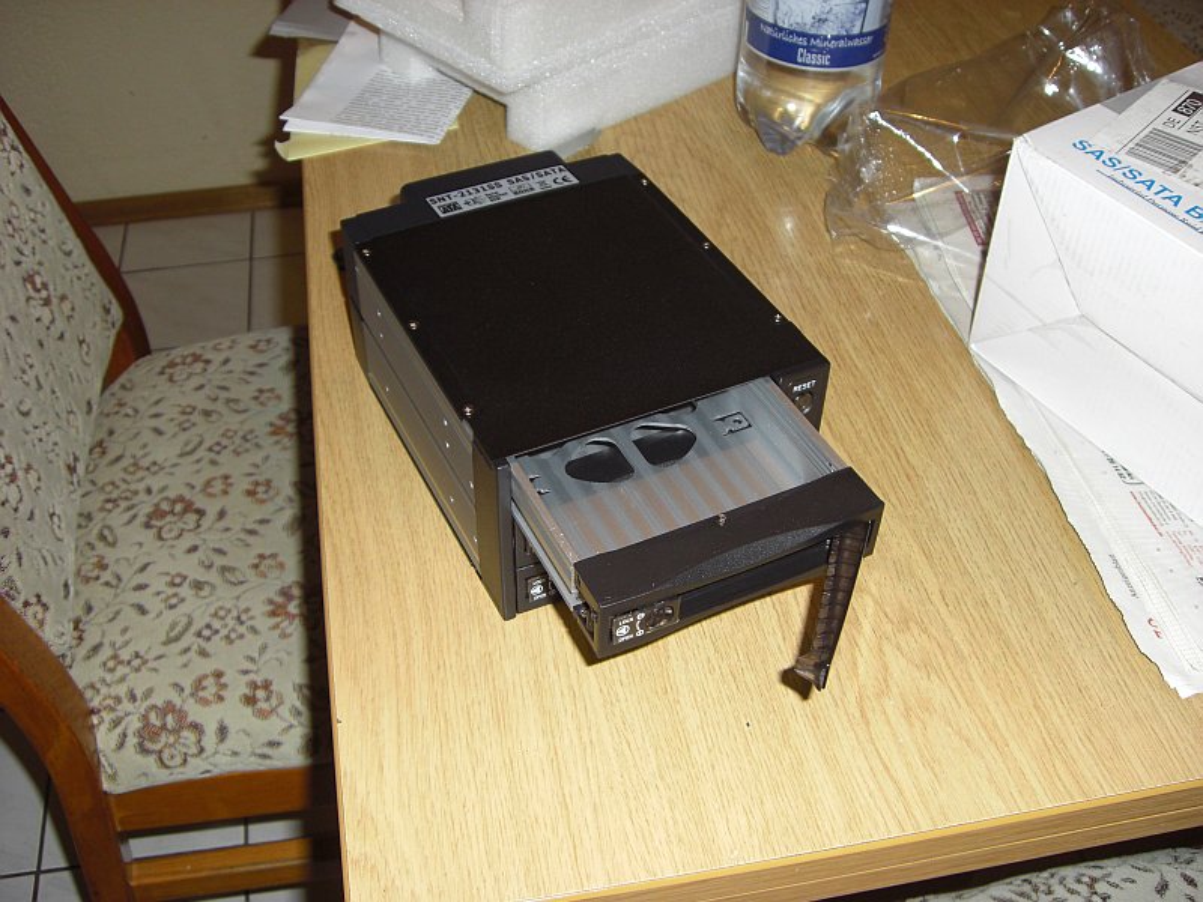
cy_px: 451
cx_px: 602
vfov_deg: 37.7
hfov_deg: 49.0
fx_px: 1321
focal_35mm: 38
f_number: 2.7
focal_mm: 6.2
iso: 100
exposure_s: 1/60
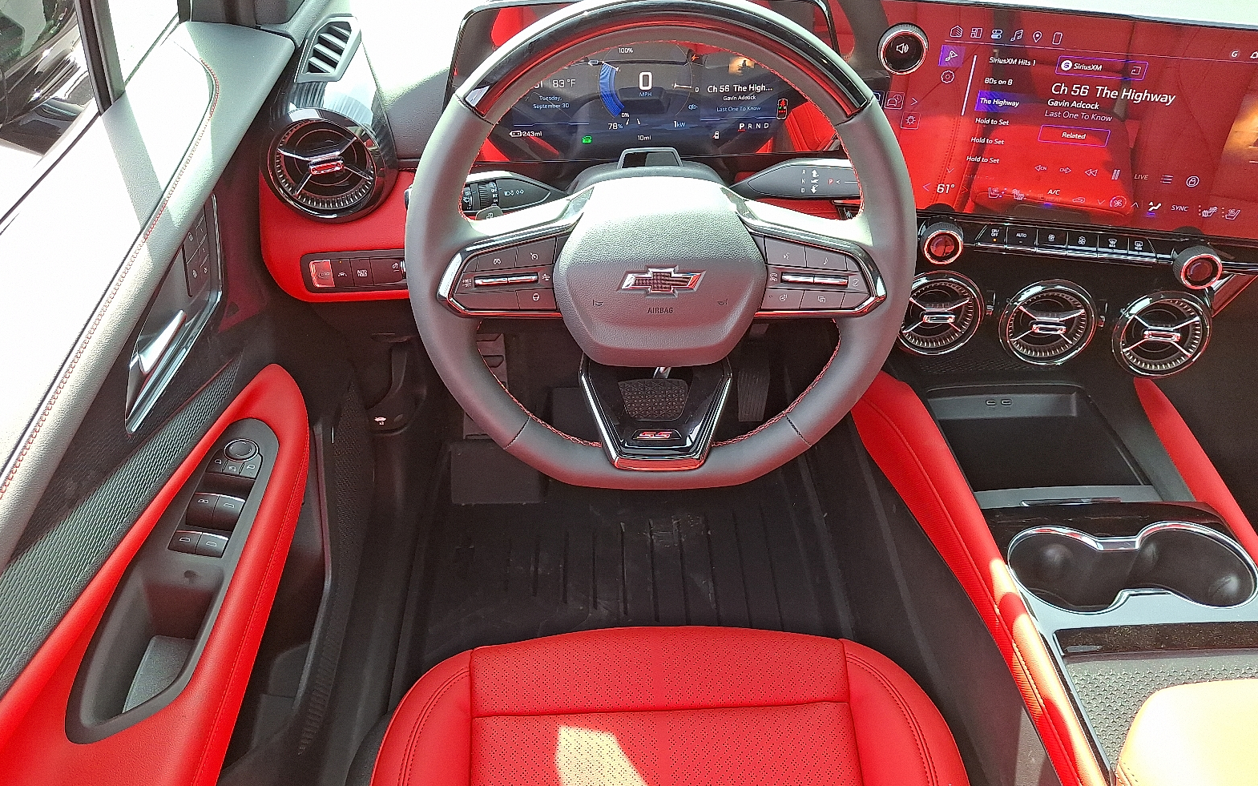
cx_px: 619
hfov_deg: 68.4
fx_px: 926
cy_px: 405
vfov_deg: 46.0
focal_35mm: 27
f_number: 1.8
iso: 33
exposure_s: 1/120
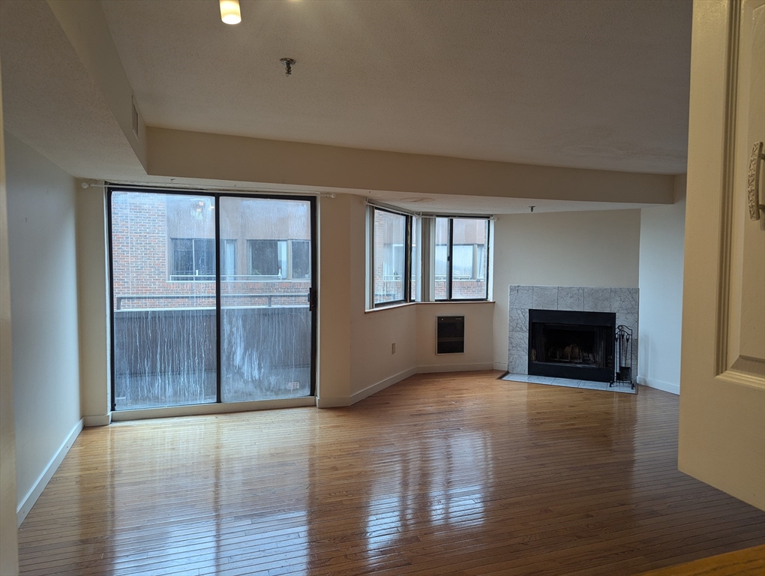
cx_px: 382
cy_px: 288
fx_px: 531
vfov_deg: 56.9
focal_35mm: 24
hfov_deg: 71.5
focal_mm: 6.81
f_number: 1.85
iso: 82
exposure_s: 1/120
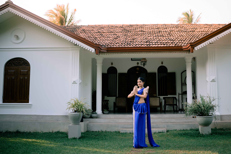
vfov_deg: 33.4
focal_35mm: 40
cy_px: 67
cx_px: 132
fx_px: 257
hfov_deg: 48.3
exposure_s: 1/1000
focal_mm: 35
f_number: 1.4
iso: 80
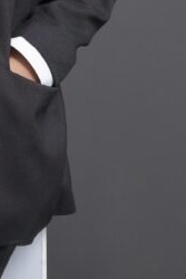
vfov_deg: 10.7
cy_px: -47
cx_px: -58
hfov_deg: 7.2
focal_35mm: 189
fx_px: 1463
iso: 320
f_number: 3.2
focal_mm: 27
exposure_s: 1/125
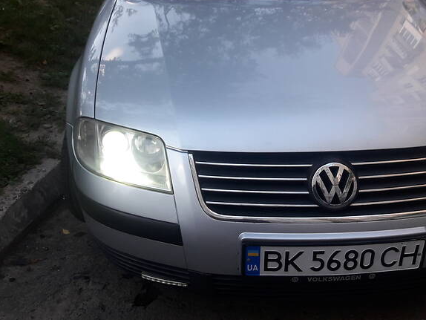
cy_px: 161
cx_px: 224
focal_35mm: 39
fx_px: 480
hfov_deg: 47.8
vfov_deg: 36.8
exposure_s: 1/100
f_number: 1.9
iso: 80
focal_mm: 3.7
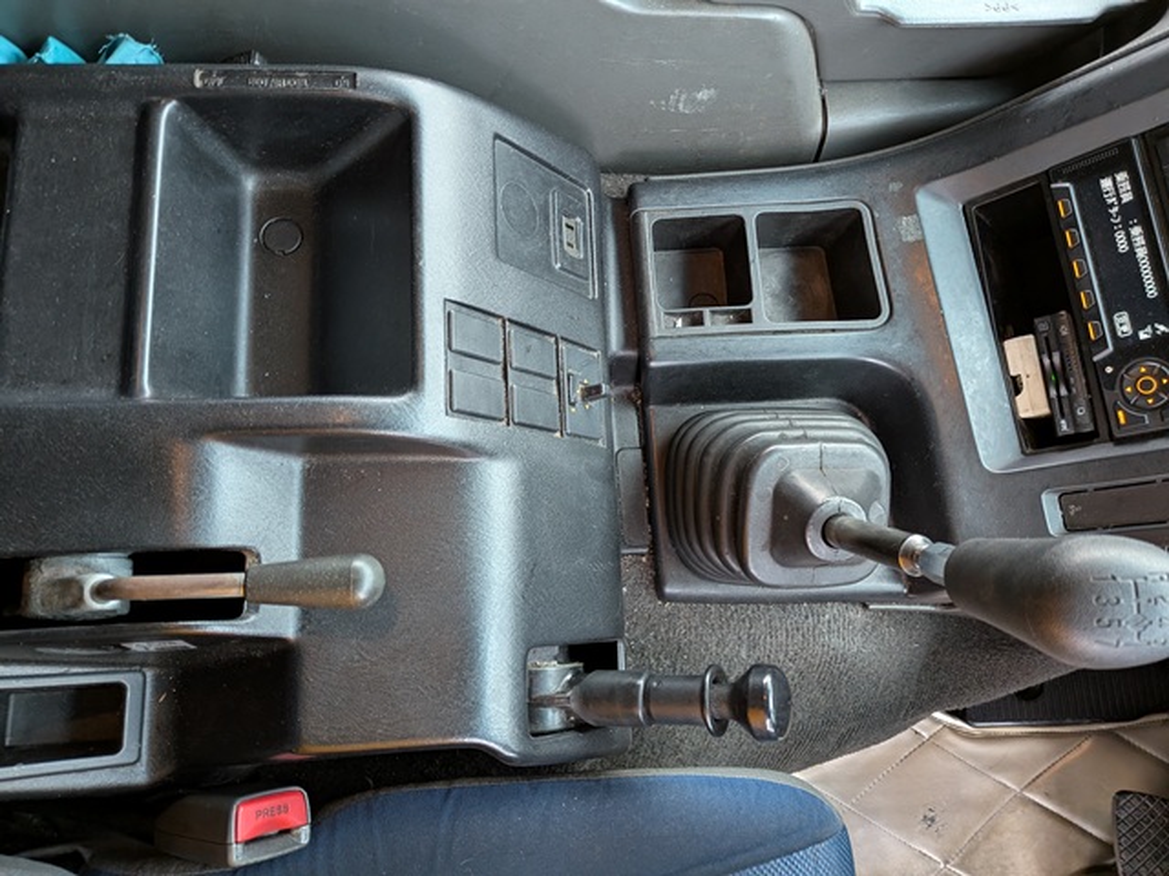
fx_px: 810
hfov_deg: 71.6
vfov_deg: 56.8
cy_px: 438
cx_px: 584
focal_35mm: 24
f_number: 1.7
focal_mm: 4.53
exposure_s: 1/30
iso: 188
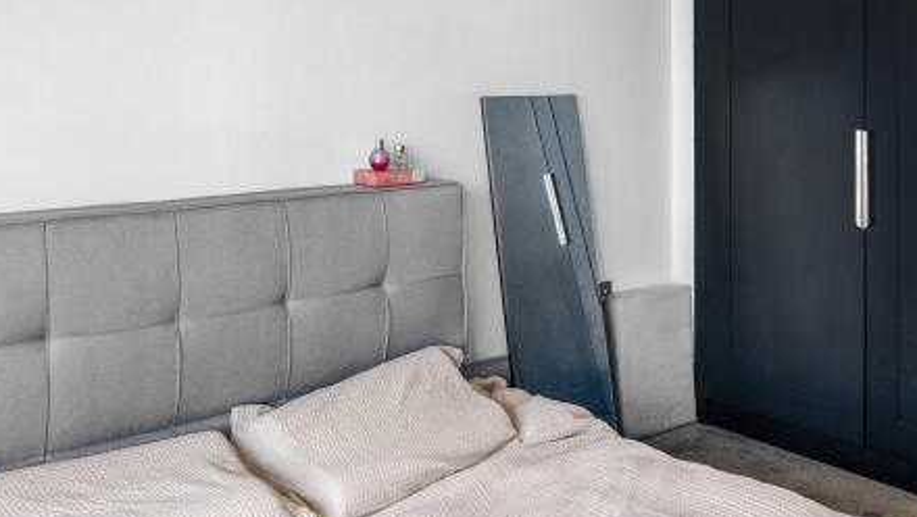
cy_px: 93
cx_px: 473
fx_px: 949
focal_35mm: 39
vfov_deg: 29.7
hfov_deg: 51.6
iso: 1000
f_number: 8
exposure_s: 1/60
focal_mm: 16
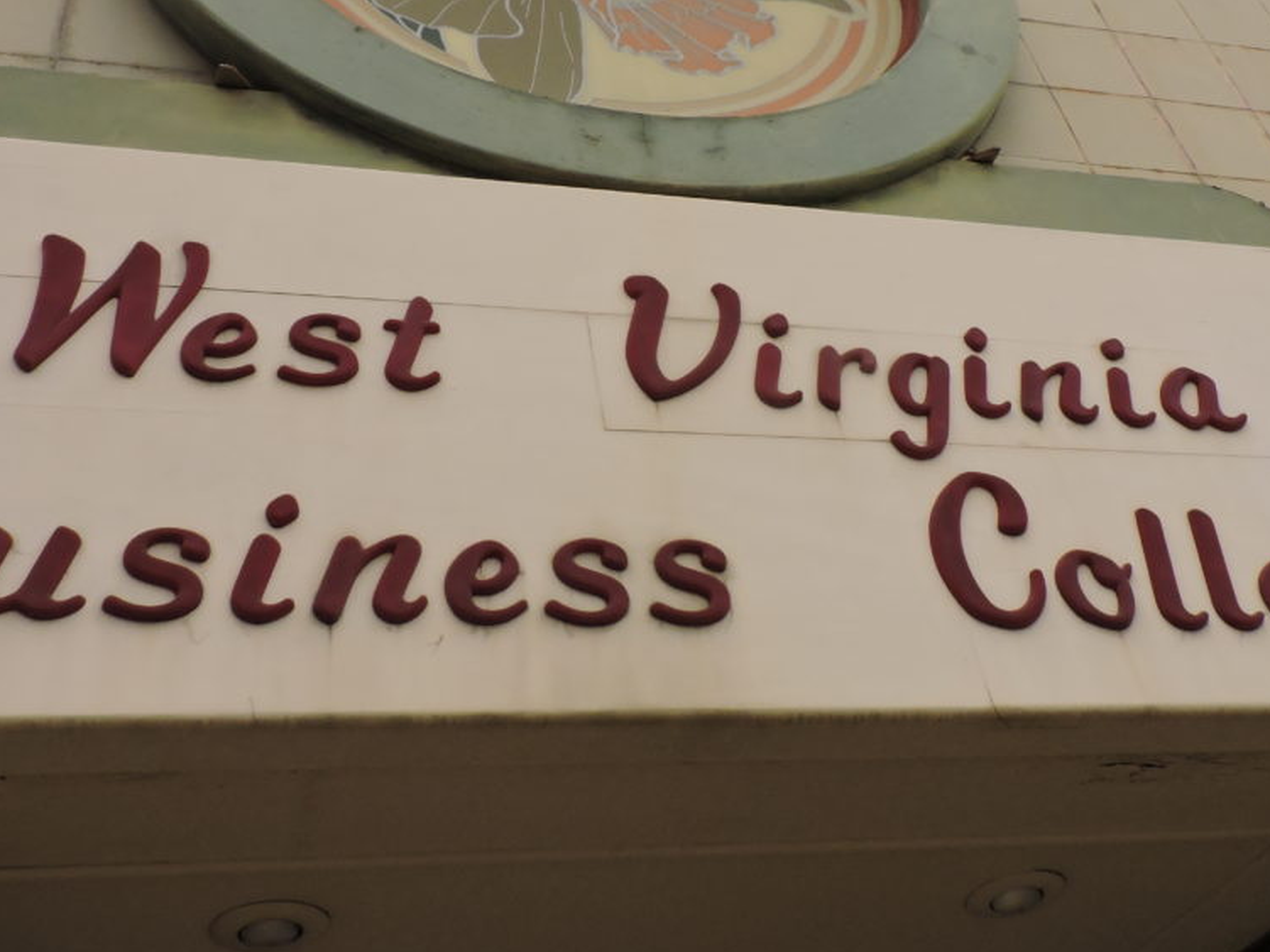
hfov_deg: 45.8
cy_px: 304
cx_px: 653
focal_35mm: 41
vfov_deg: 34.7
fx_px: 1504
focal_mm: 5
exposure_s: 1/1250
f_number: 4.3
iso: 400
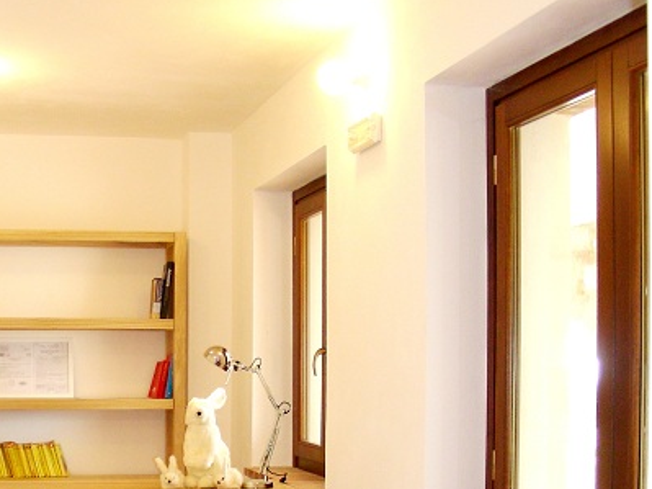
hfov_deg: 31.2
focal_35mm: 61
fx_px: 1149
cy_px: 383
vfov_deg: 23.7
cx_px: 178
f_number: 3.5
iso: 139
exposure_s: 1/29.8
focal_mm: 6.3
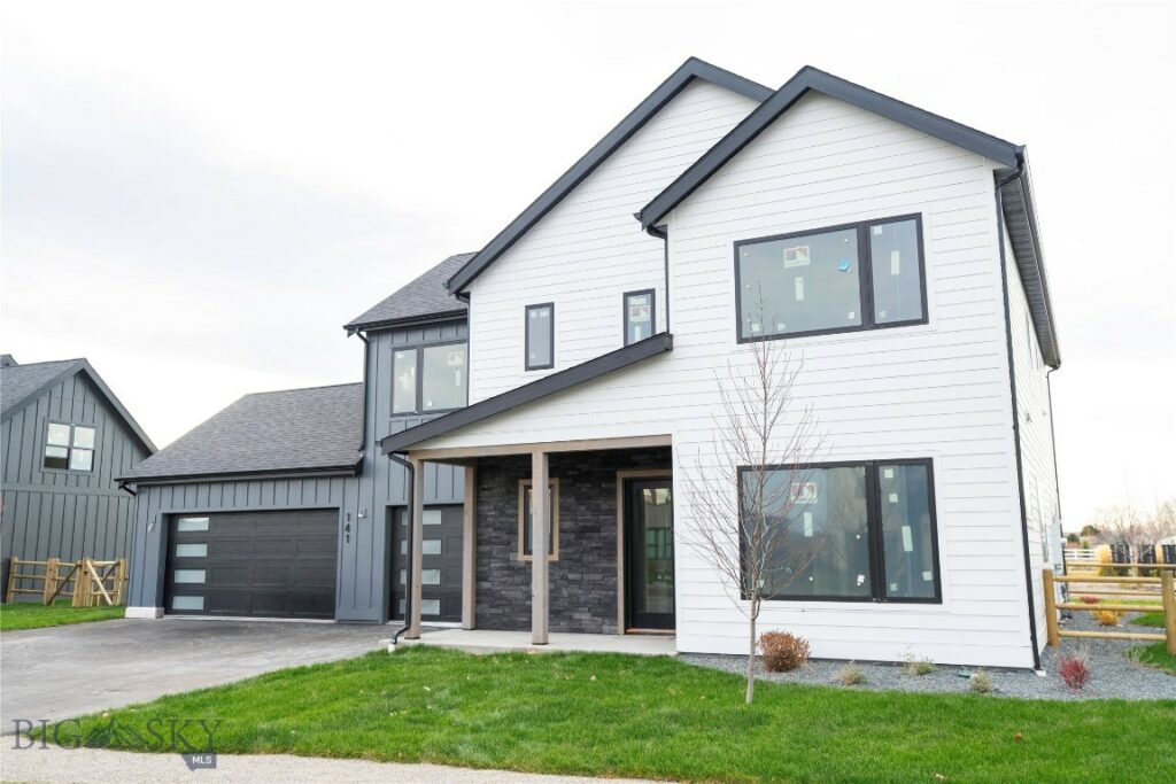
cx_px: 588
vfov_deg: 43.6
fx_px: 980
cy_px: 392
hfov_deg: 61.9
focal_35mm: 30
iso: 640
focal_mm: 30
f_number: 3.2
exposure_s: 1/1000
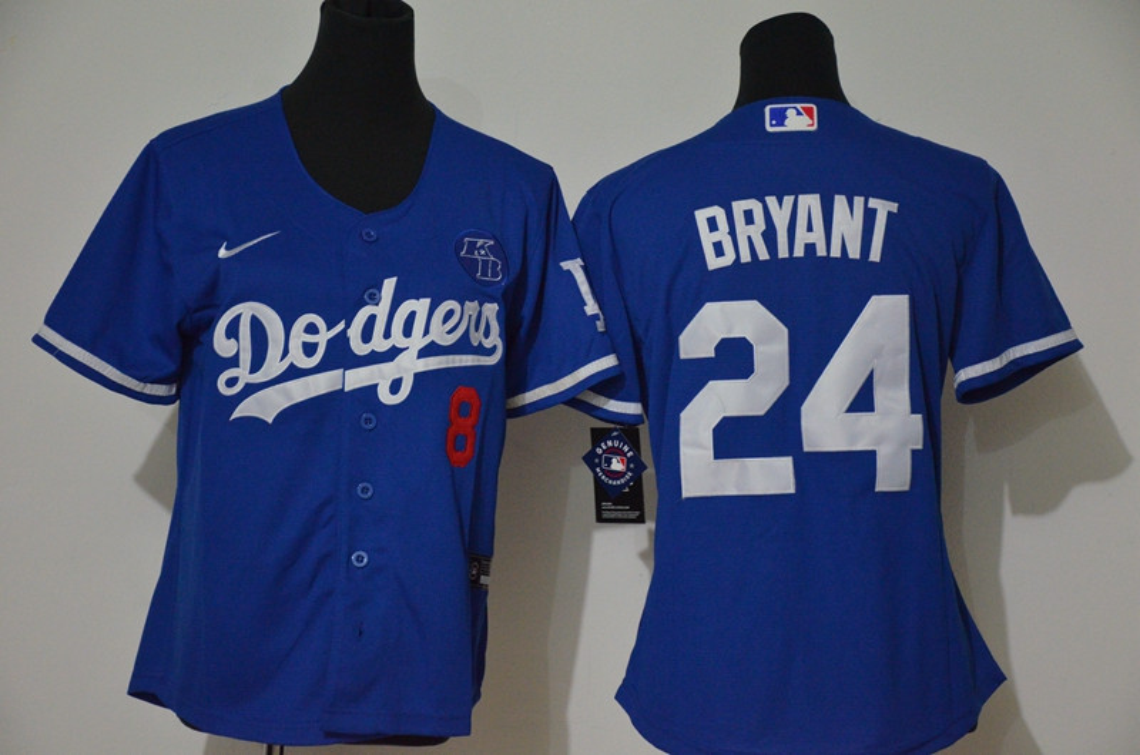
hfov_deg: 22.7
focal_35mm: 90
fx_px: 2844
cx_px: 570
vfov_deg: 15.1
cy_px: 378
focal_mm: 60
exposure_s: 1/25
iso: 4000
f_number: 5
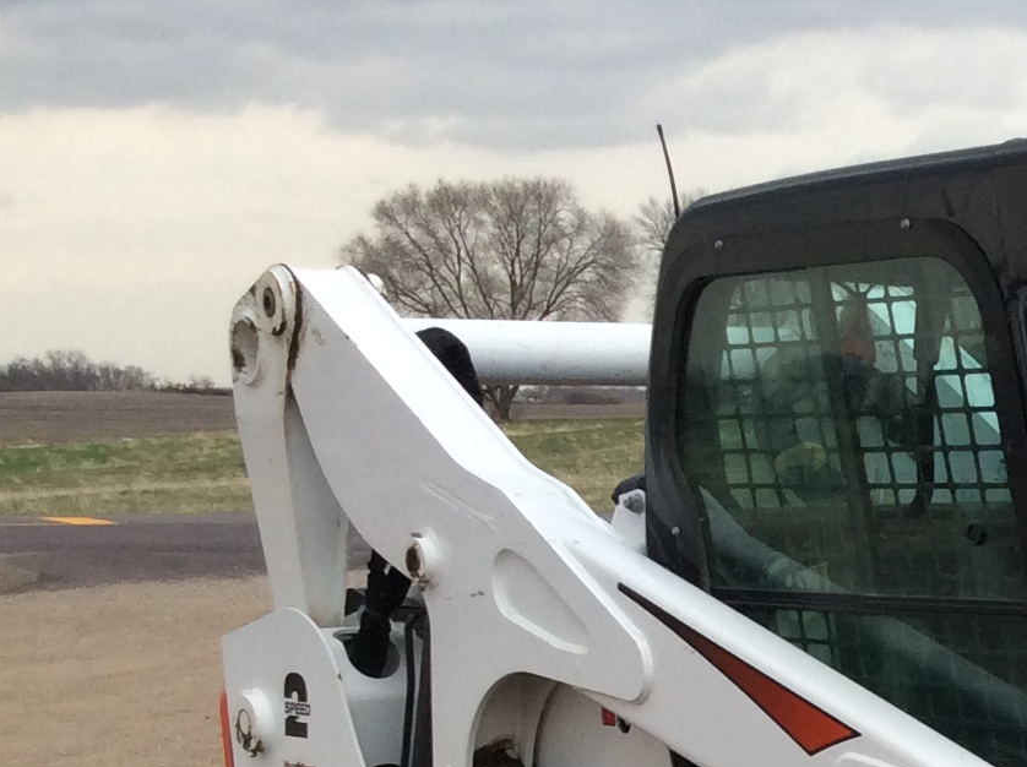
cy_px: 1056
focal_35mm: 99
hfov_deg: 18.4
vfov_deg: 14.2
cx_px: 1351
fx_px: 2933
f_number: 2.4
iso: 32
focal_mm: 3.3
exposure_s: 1/635
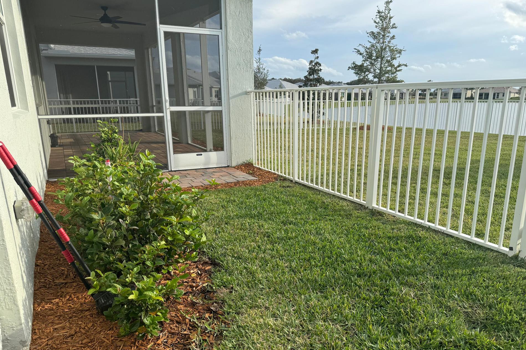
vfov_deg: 47.7
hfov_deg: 67.3
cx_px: 284
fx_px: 394
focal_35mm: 27
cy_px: 208
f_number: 1.78
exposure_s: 1/2252
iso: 80
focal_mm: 6.86
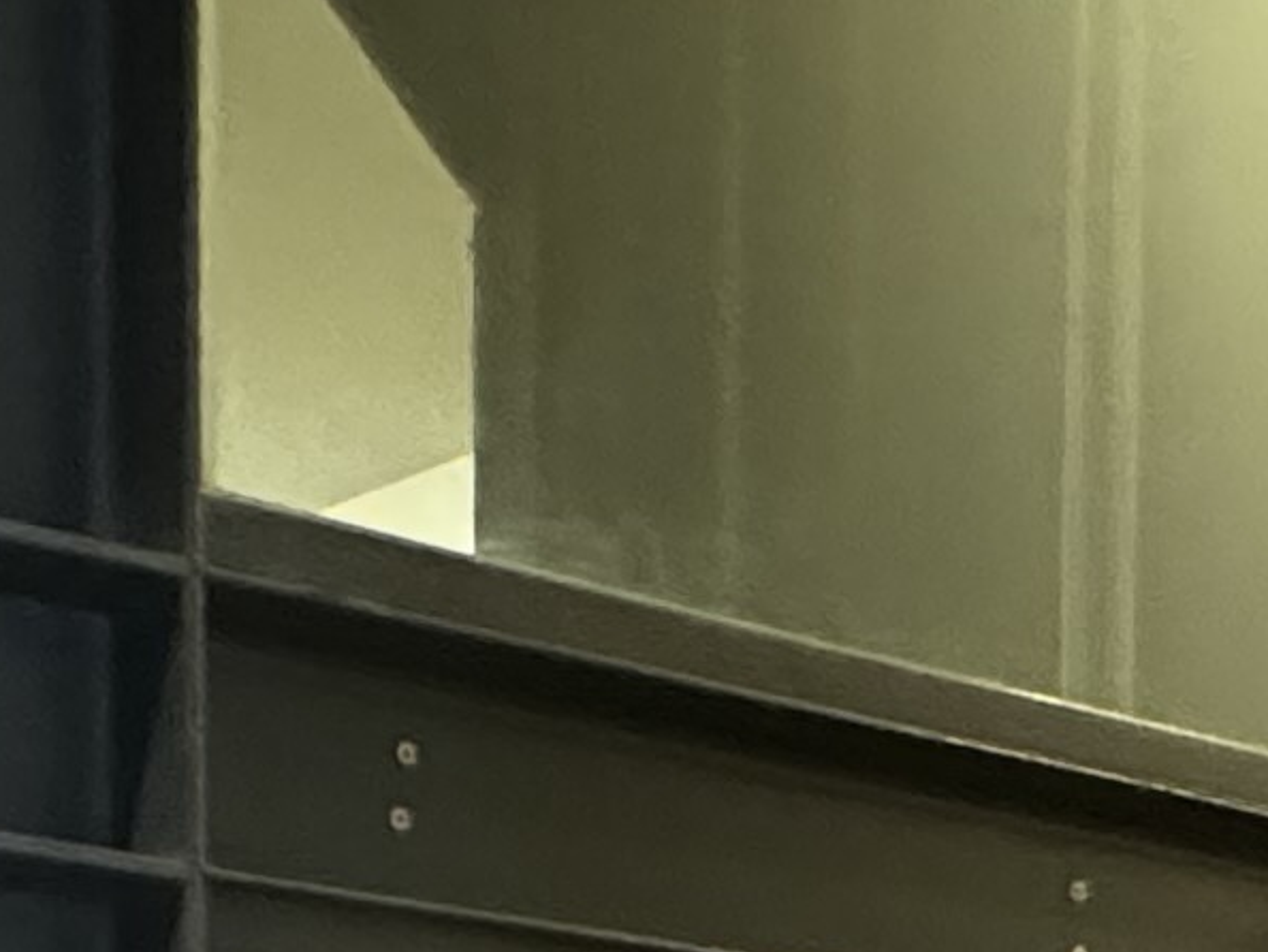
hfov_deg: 20.6
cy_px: 1874
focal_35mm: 95
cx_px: 758
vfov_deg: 13.5
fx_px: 3481
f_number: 2.2
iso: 1250
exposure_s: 1/50
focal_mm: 2.22
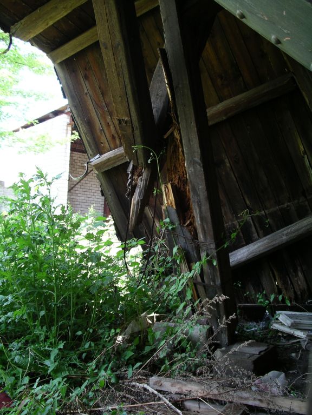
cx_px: 156
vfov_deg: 50.1
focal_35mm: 37
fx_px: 445
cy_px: 208
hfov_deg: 38.7
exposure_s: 1/40
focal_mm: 7.8
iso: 64
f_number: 2.8
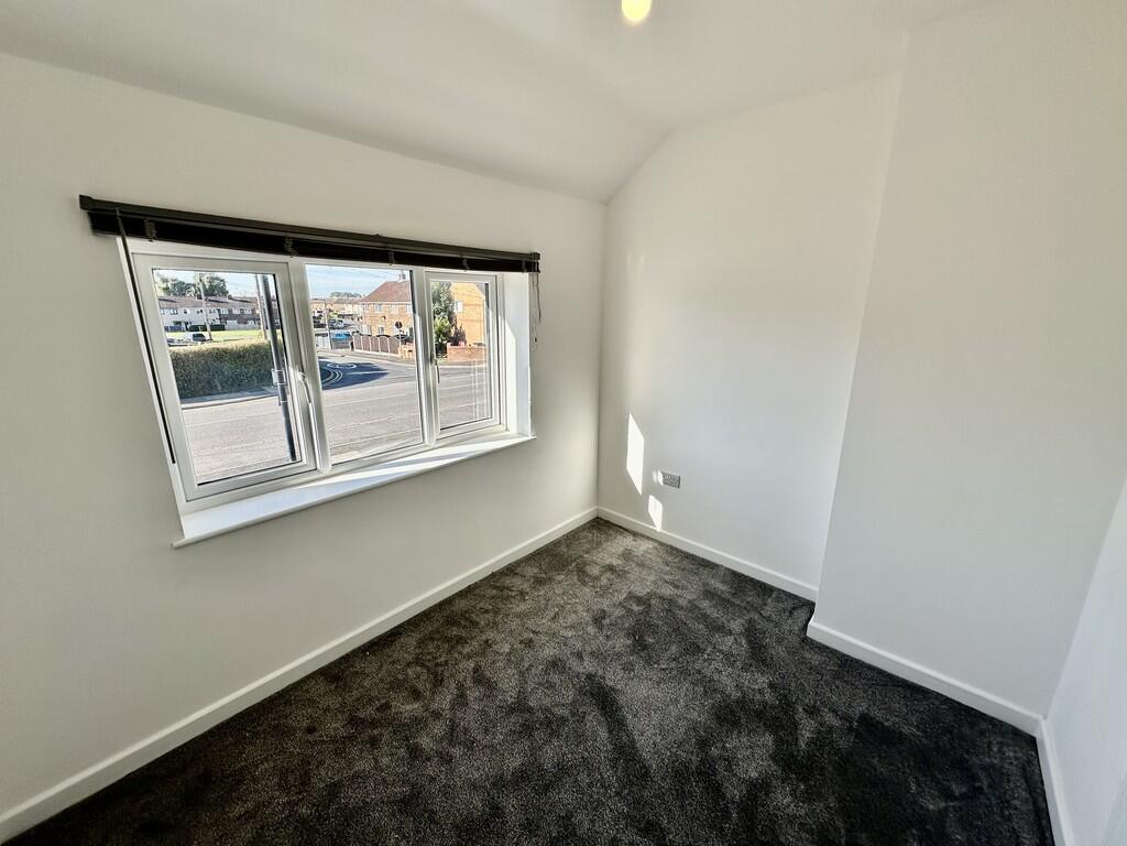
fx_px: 456
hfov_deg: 102.1
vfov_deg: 85.7
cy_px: 423
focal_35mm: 14
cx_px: 564
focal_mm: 2.22
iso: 40
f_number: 2.2
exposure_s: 1/376
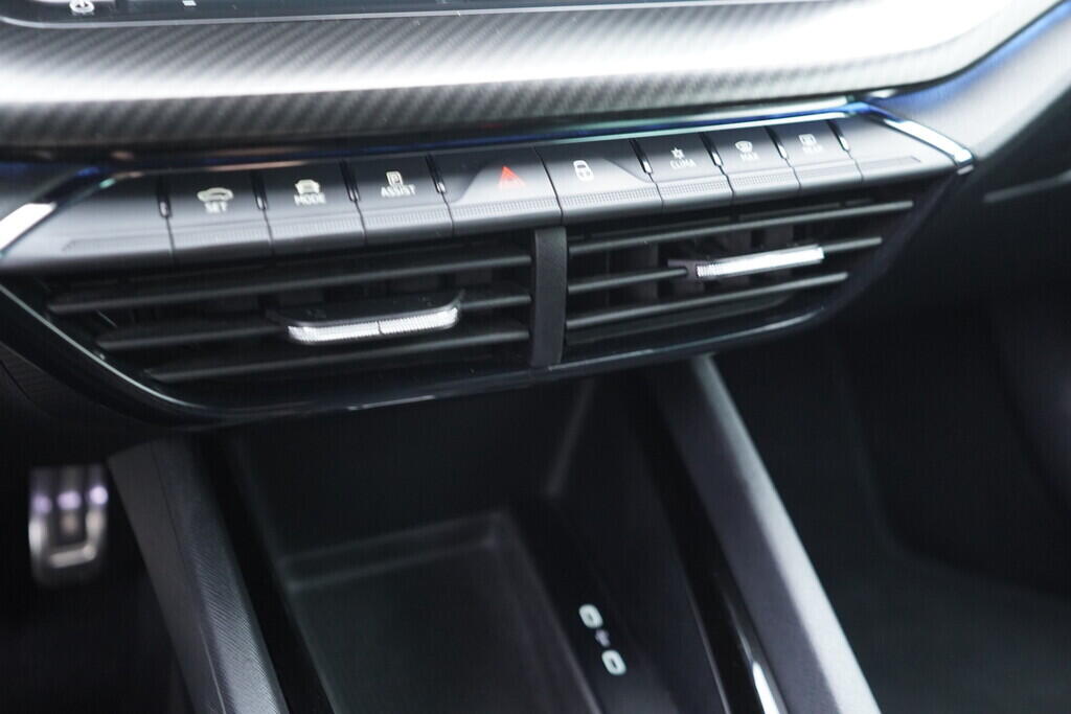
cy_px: 357
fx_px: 1071
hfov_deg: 53.1
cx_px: 536
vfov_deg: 36.9
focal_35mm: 36
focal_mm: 24
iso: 1250
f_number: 2.8
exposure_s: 1/40
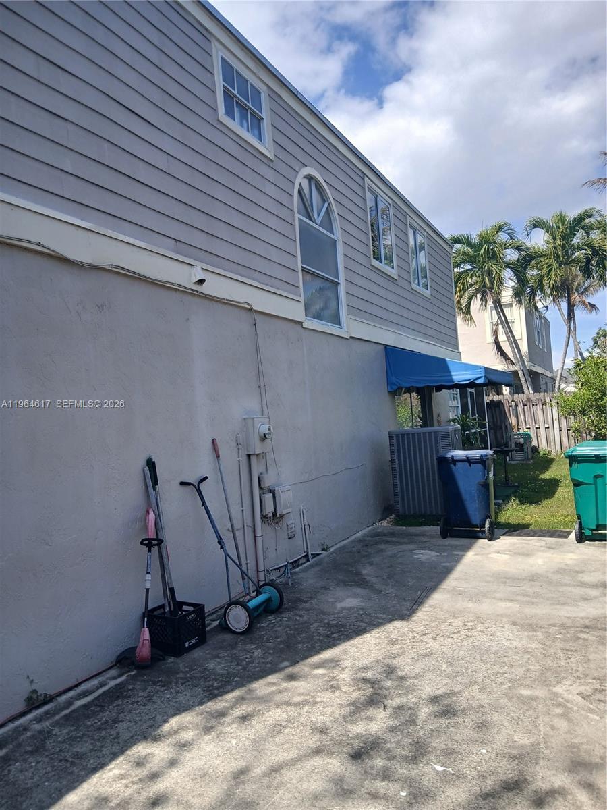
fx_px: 608
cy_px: 405
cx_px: 304
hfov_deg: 53.1
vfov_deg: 67.3
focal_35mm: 26
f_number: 1.8
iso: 20
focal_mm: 3.98
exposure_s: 1/510
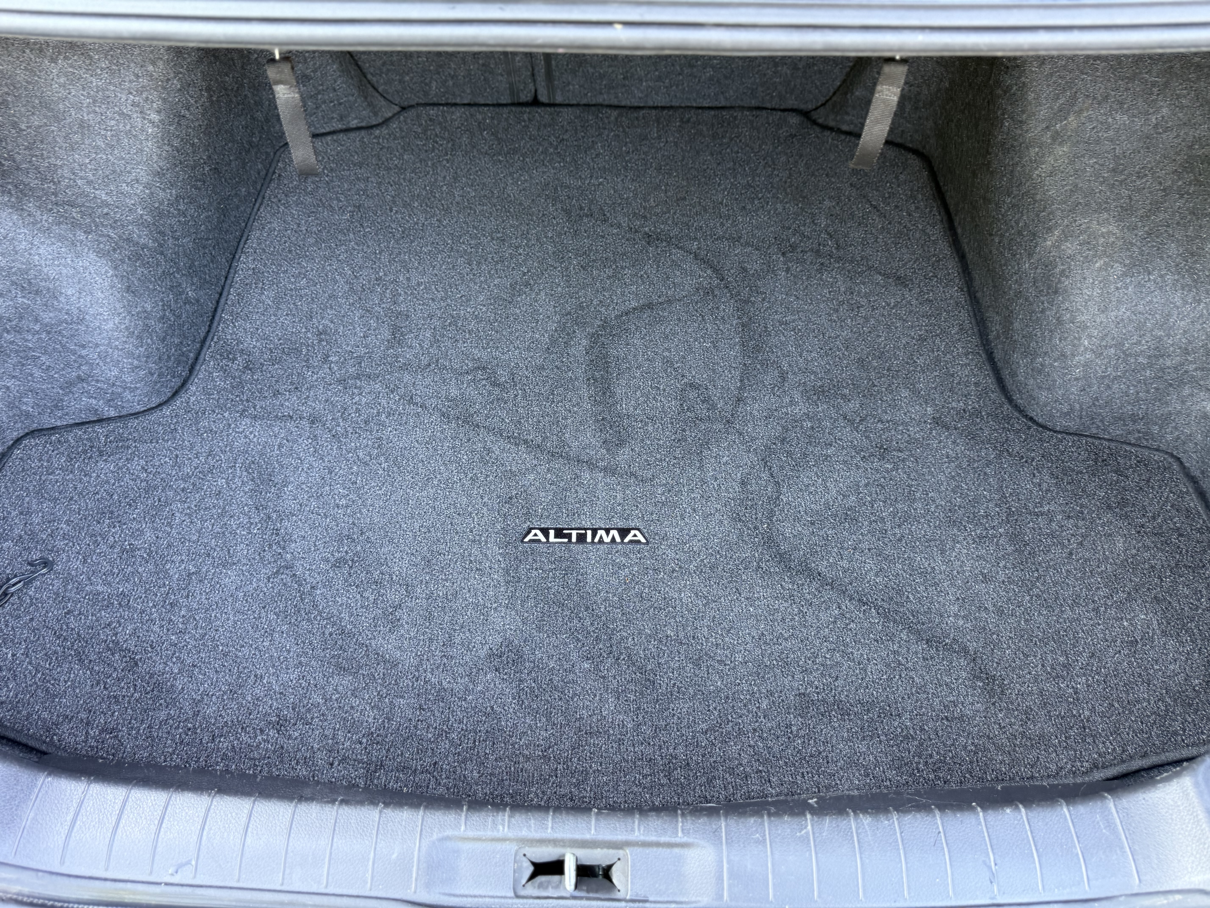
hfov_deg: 71.6
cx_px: 605
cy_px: 454
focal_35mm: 24
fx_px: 839
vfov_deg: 56.8
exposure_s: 1/73
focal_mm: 6.76
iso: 200
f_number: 1.78
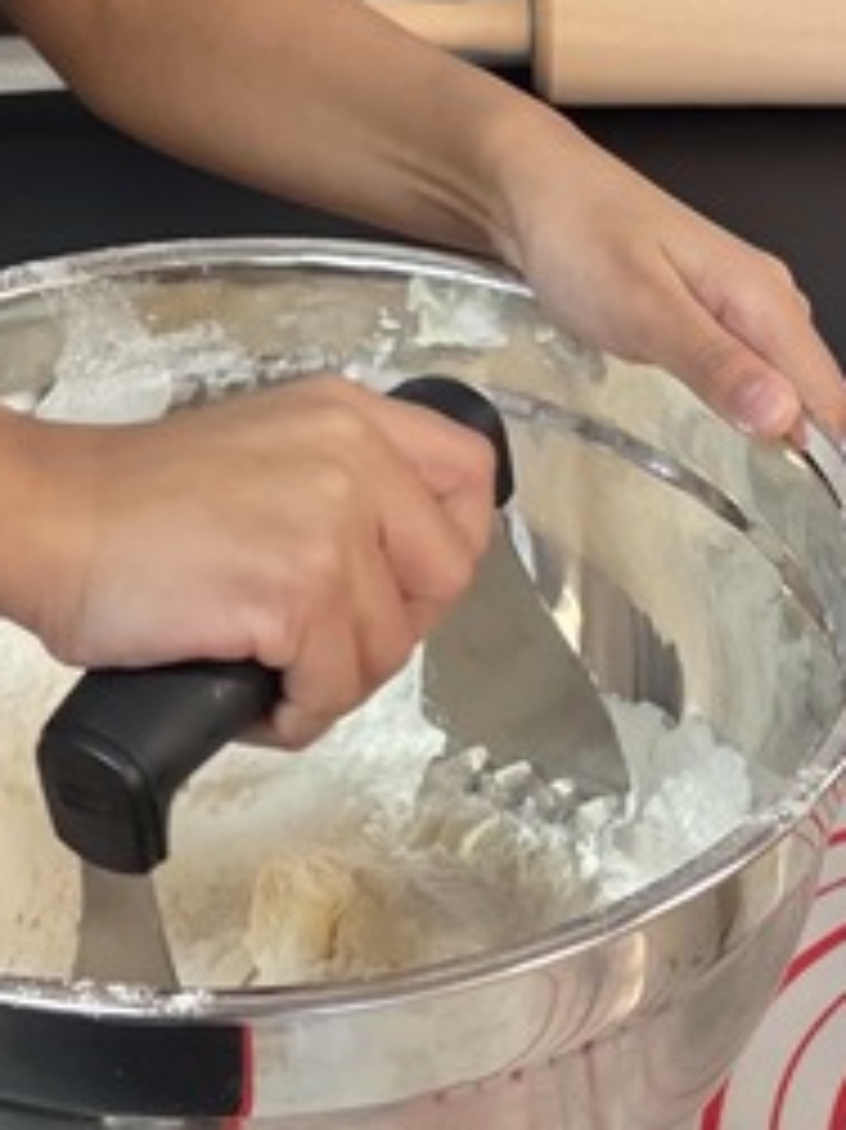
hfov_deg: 15.6
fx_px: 3066
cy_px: -383
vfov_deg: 19.1
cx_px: 189
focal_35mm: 94
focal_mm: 6.3
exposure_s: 1/120
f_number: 1.7
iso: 640
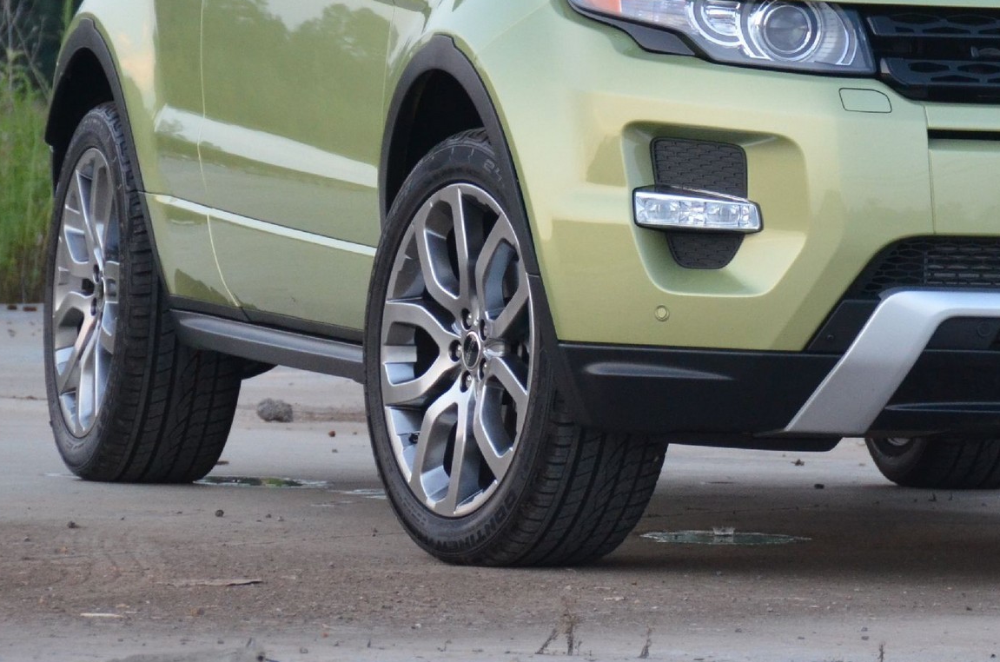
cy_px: 31
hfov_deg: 6.0
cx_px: 831
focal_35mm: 342
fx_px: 9481
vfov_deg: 4.0
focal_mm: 105
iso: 1600
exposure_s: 1/200
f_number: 5.3
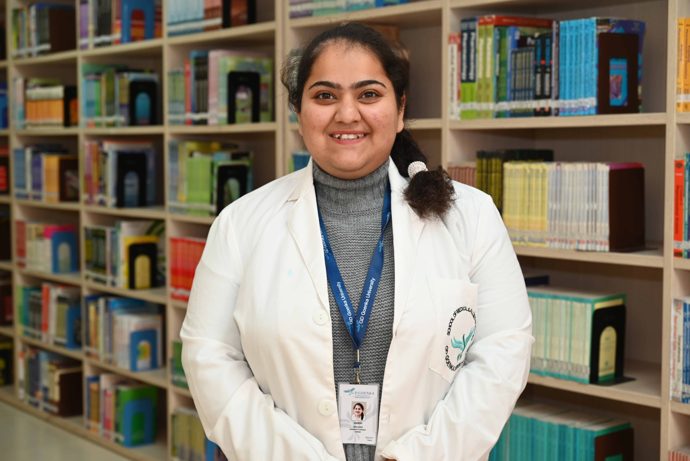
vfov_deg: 23.8
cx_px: 345
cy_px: 230
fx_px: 1093
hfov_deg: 35.0
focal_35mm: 57
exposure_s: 1/60
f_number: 5.6
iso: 640
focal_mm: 57
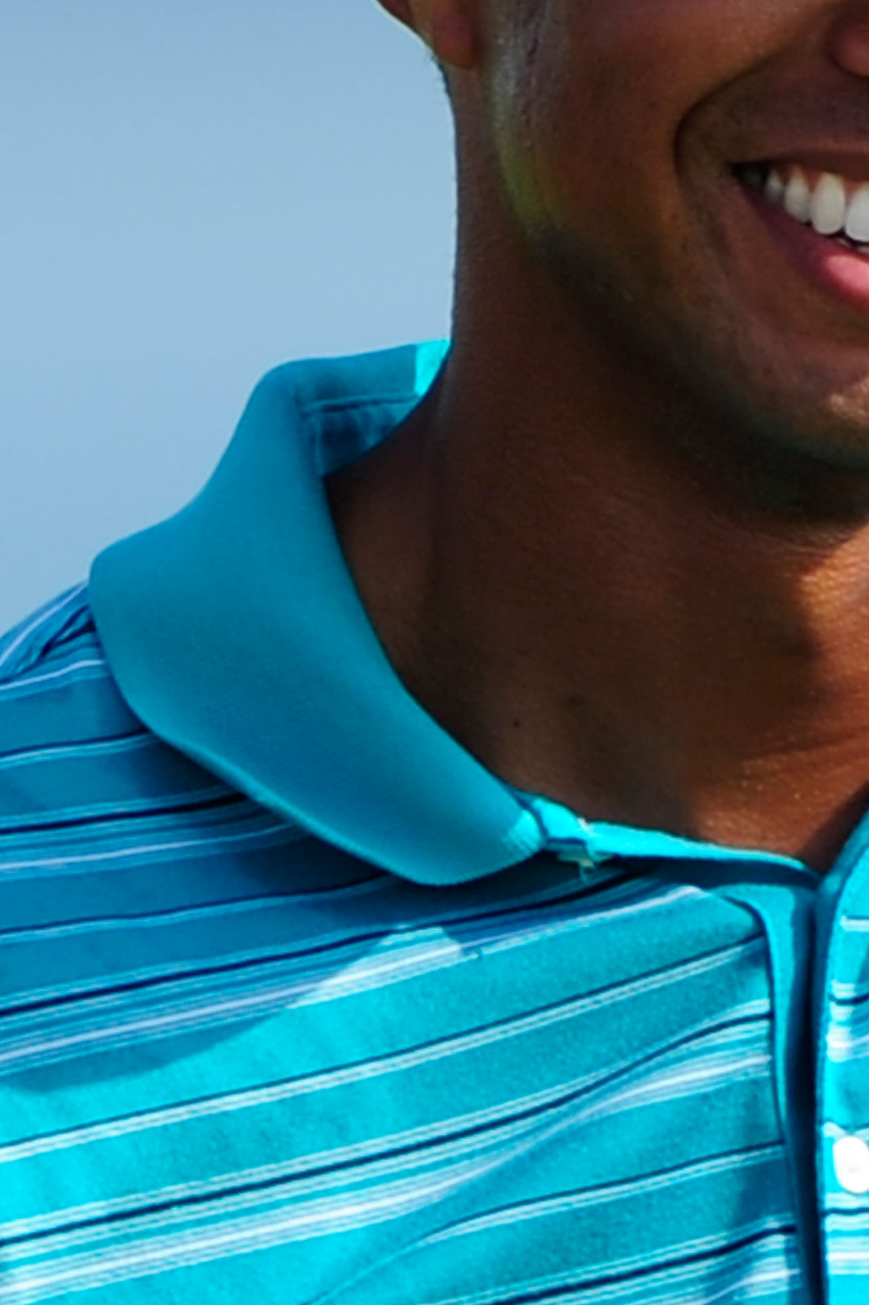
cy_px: 373
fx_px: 40261
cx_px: 570
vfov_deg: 1.9
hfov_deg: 1.2
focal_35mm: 1111
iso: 200
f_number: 5
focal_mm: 500
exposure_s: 1/1000
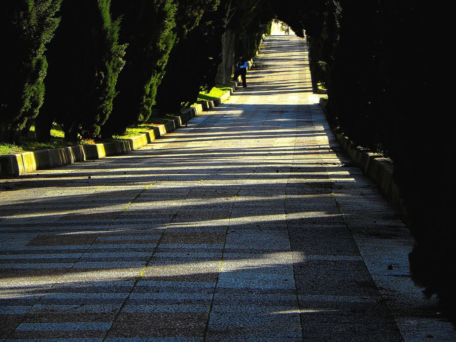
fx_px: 3254
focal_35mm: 247
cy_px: 171
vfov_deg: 6.0
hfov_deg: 8.0
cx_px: 228
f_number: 4.5
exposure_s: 1/256
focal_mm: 44
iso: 64
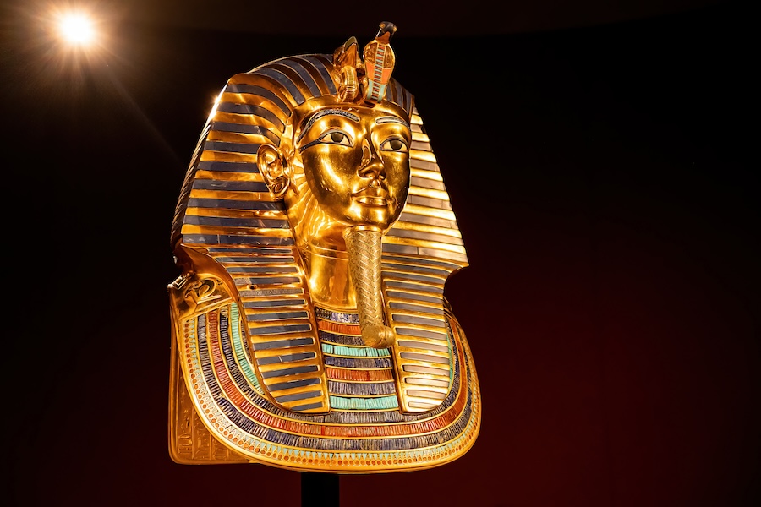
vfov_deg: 26.7
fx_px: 1068
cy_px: 254
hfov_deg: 39.2
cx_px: 380
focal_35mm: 51
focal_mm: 33.7
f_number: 3.5
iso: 4000
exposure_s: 1/100
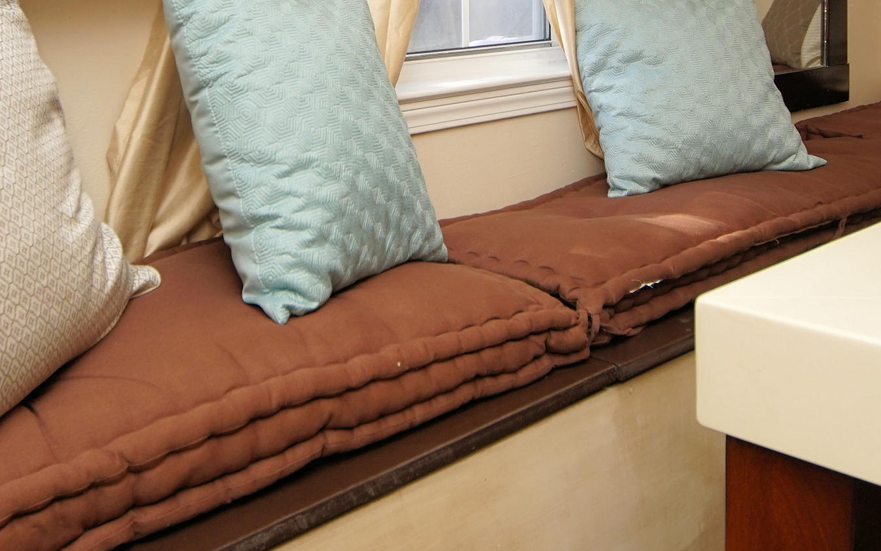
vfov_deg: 29.7
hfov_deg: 48.0
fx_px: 984
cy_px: 37
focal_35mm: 41
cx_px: 369
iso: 250
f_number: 4.5
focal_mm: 12
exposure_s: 1/60
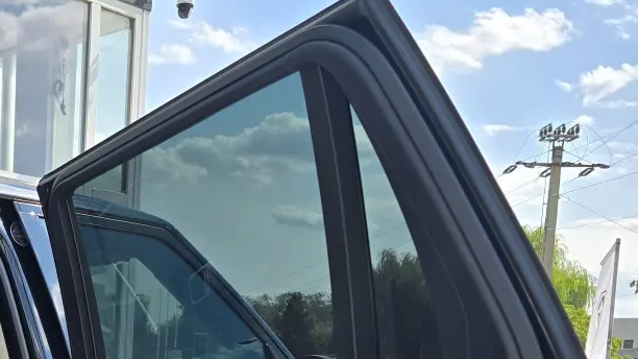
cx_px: -27
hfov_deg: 32.1
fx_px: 998
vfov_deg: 18.3
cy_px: 520
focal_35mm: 59
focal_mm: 6.3
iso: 12
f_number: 1.7
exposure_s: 1/529
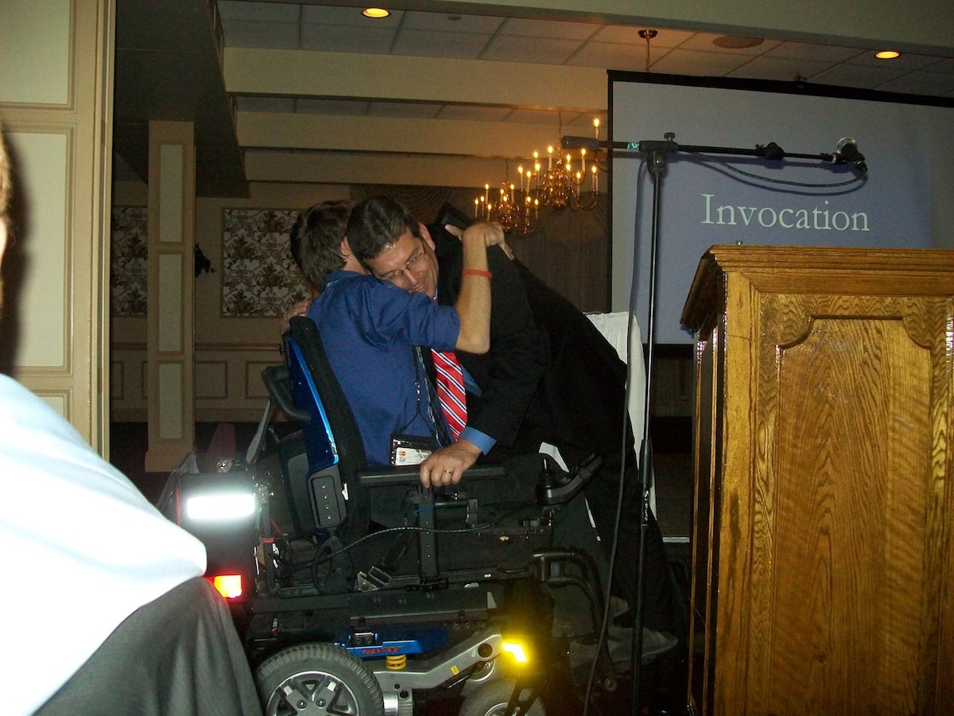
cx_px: 477
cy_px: 358
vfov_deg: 39.7
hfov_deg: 51.4
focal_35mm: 36
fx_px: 992
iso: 200
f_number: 2.7
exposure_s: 1/125
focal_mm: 6
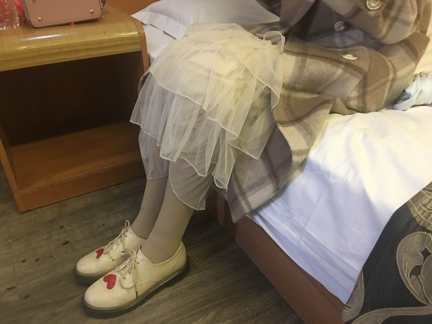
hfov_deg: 61.7
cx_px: 216
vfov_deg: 48.2
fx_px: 362
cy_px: 162
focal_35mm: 29
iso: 160
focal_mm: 4.15
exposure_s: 1/8
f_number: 2.2
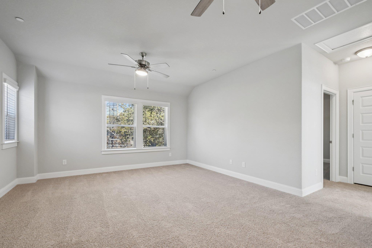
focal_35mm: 15
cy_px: 124
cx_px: 186
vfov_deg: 77.3
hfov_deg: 100.4
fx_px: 155
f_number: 8
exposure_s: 1/40
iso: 400
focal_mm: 10
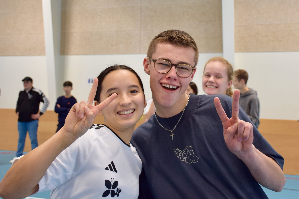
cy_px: 100
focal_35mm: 45
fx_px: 374
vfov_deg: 29.9
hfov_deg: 43.6
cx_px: 150
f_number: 4
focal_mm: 30
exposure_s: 1/60
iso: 640
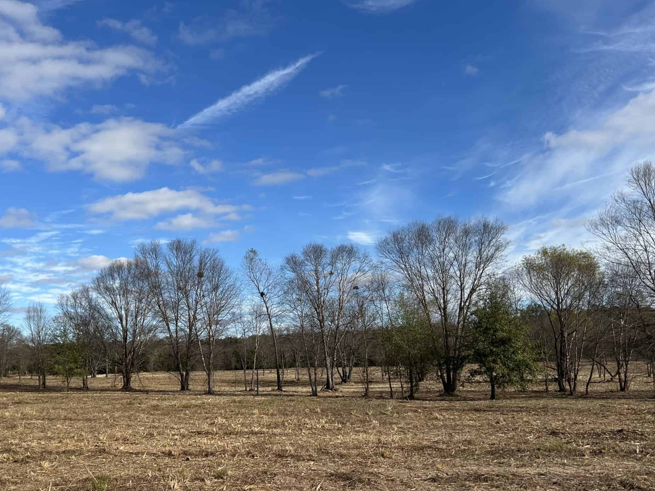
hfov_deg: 50.8
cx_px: 244
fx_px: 681
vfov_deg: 39.3
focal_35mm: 36
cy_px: 316
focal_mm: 5.7
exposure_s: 1/4274
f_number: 1.5
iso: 50
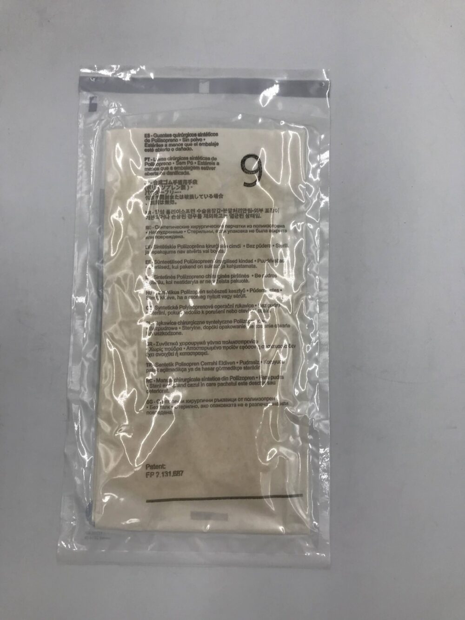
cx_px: 232
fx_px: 501
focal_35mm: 28
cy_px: 310
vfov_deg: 63.4
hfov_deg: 49.8
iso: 20
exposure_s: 1/237
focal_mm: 3.99
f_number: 1.8
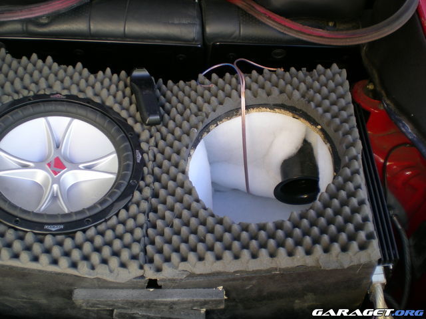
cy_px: 160
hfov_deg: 49.0
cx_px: 213
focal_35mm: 38
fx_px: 468
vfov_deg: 37.7
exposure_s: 1/66.4
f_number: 3.1
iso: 62
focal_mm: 6.3
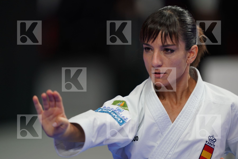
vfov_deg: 3.4
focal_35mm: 400
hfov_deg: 5.2
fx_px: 2644
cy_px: 80
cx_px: 119
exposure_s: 1/500
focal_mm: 400
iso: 500
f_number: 2.8
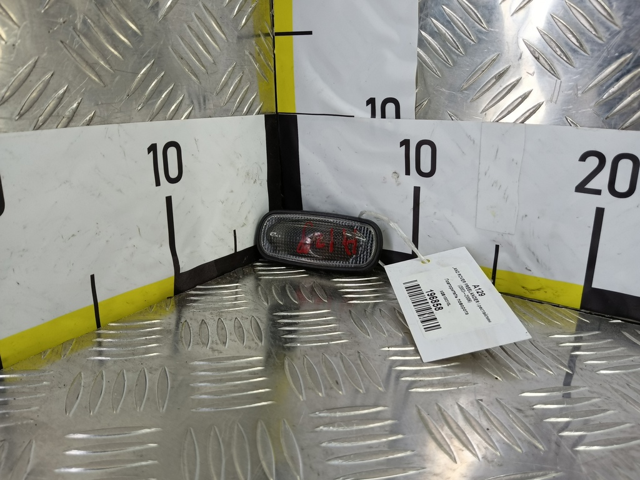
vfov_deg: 58.9
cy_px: 240
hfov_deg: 73.9
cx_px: 320
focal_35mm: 23
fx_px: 425
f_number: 1.6
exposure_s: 1/50
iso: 100
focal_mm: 4.11
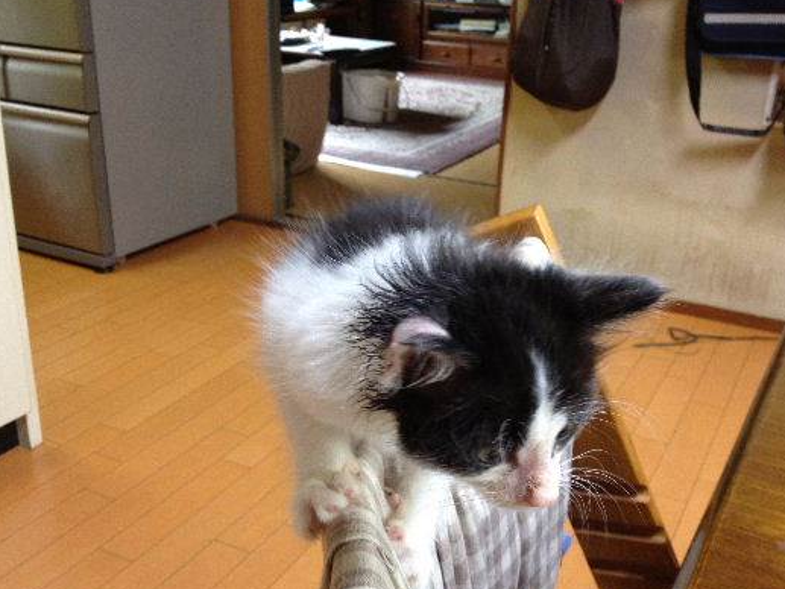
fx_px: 953
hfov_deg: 44.8
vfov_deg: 34.4
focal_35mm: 42
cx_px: 416
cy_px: 307
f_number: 2.4
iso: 200
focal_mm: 4.28
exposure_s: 1/20
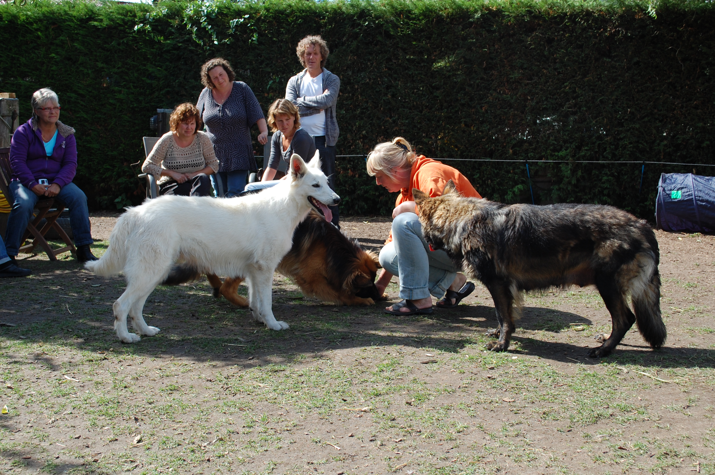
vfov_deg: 30.8
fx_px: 863
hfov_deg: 45.0
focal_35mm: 44
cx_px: 358
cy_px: 238
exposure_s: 1/200
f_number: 7.1
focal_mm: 29
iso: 200
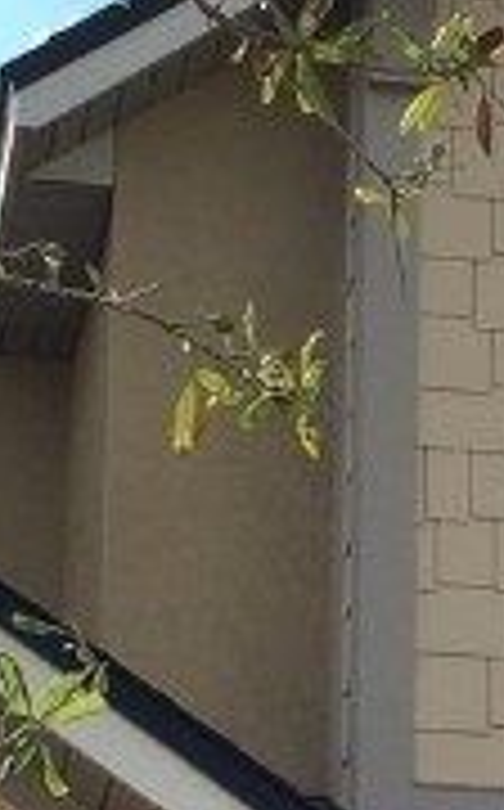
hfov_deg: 7.5
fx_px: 3858
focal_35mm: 175
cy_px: 1102
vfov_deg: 11.6
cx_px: 234
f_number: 2.2
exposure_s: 1/1364
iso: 32
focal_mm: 4.15
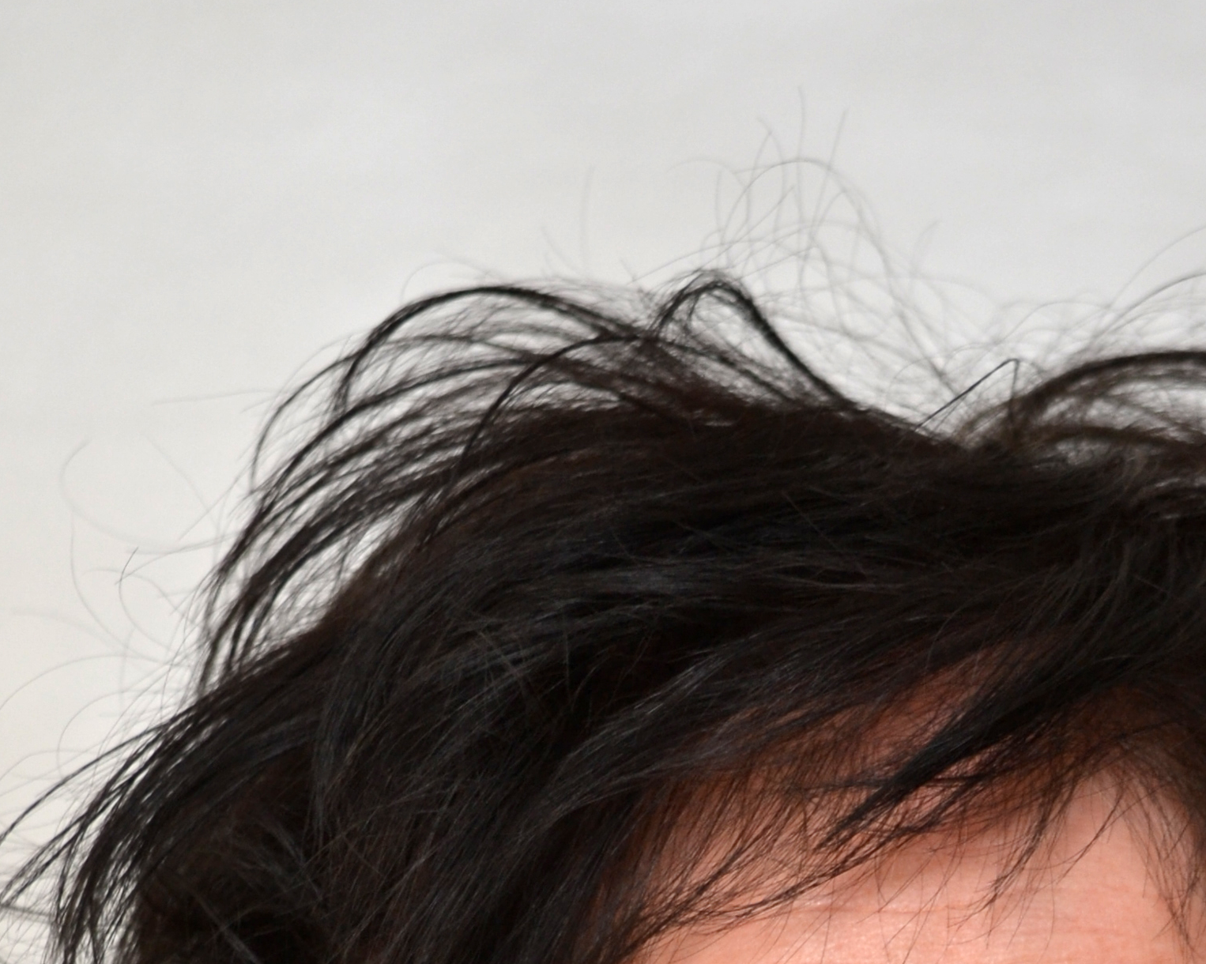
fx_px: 12897
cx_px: 959
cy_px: 1659
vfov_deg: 4.2
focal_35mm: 361
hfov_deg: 5.3
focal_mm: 85
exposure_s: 1/60
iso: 200
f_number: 5.6
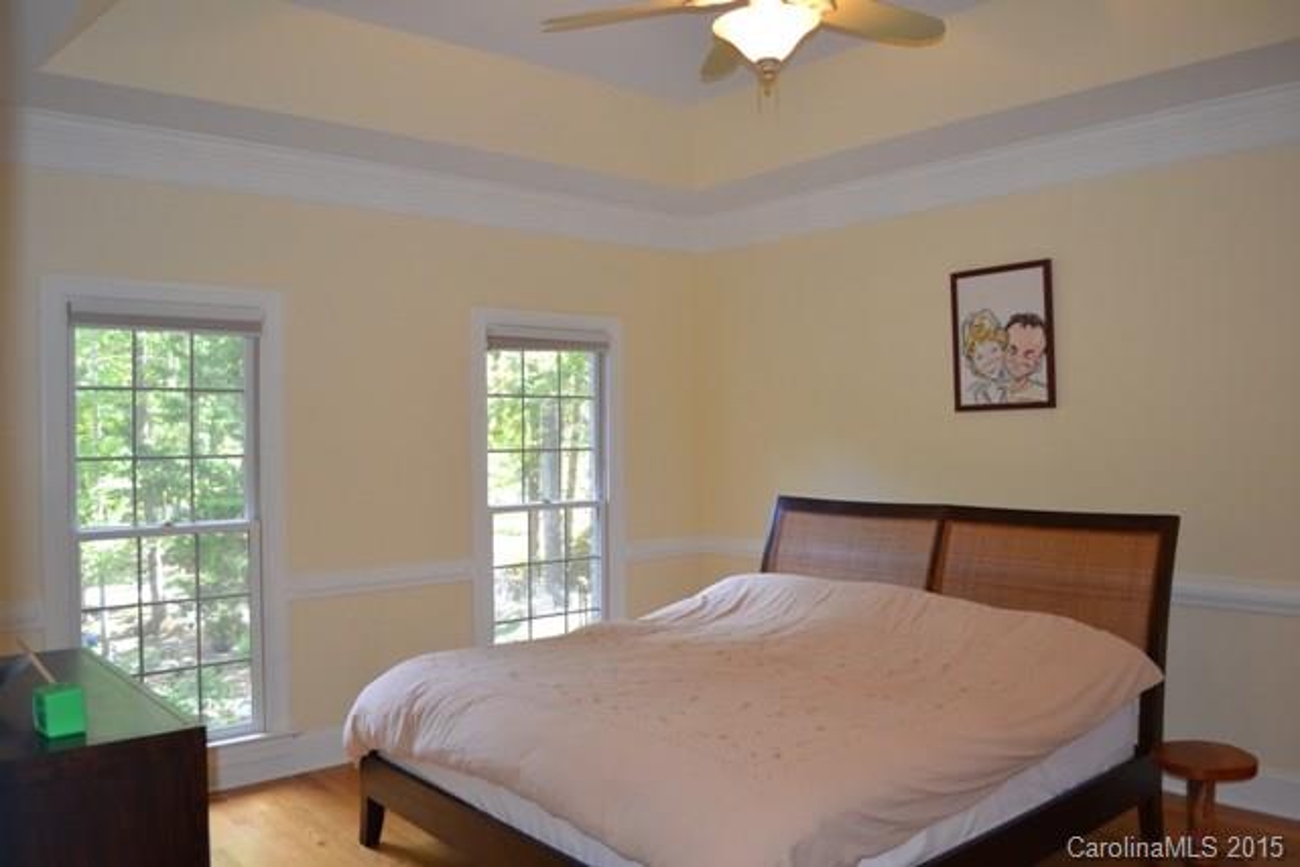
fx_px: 975
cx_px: 650
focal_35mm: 27
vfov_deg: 48.0
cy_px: 434
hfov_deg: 67.4
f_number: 3.5
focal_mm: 18
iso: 800
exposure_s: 1/60
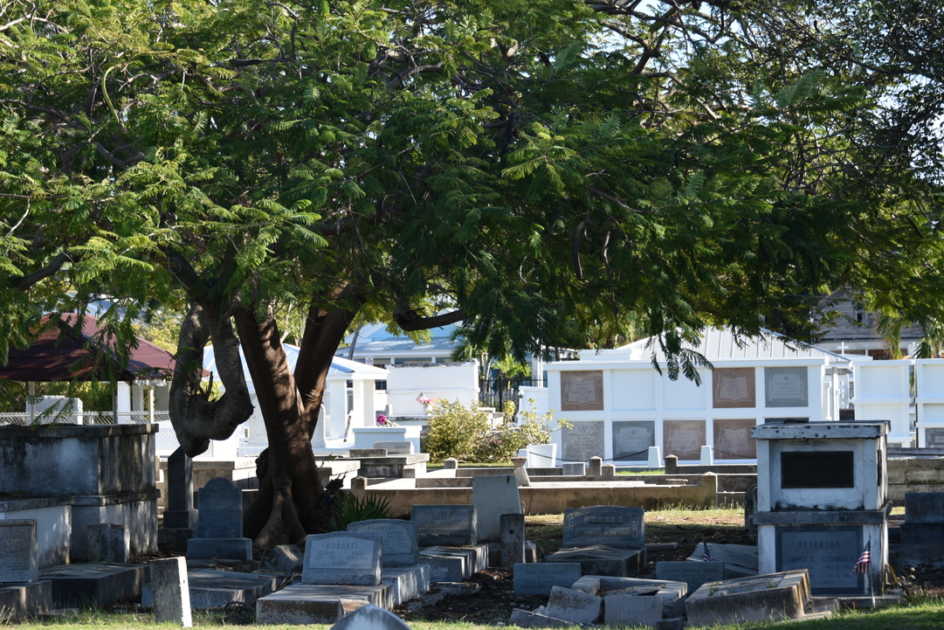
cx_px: 443
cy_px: 273
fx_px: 3042
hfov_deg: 17.6
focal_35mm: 116
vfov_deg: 11.8
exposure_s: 1/200
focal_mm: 98
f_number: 5.6
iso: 100
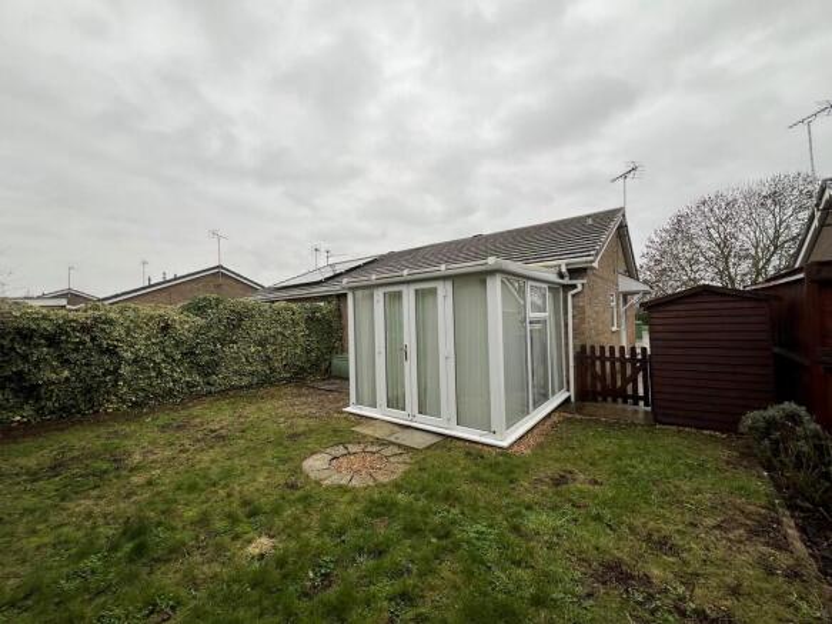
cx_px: 416
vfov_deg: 89.9
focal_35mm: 13
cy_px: 312
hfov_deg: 106.2
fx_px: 312
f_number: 1.8
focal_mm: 1.57
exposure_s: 1/126
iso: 32
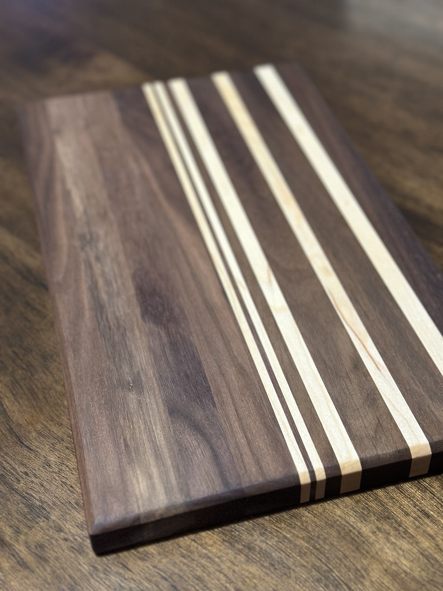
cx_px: 222
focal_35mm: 48
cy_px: 296
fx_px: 819
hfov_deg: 30.3
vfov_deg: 39.7
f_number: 1.78
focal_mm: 6.86
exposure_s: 1/40
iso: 400
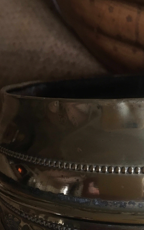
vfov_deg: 52.7
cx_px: 103
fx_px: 232
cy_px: 107
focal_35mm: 37
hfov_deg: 33.9
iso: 320
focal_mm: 4.15
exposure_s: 1/17
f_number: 2.2
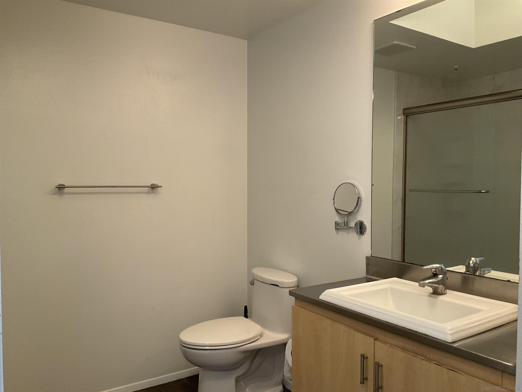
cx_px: 261
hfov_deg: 61.7
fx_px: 437
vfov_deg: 48.2
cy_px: 196
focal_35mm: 29
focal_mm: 3
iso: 160
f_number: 1.8
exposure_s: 1/60
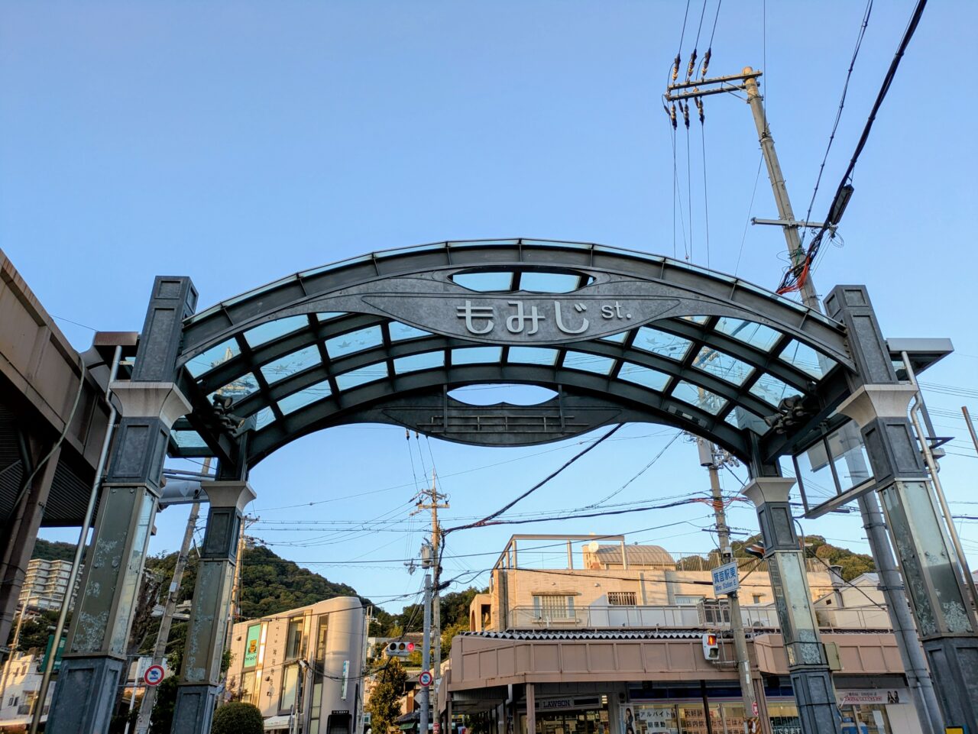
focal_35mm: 25
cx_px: 489
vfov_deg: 54.9
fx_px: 707
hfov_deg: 69.4
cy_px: 367
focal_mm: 5.43
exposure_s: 1/382
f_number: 1.89
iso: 39
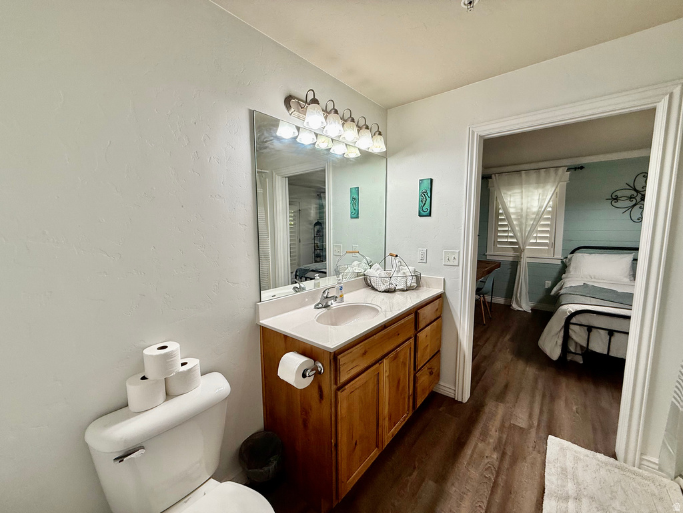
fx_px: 276
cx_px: 342
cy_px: 256
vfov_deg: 85.7
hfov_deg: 102.1
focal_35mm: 14
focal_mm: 2.22
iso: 50
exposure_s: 1/120
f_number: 2.2
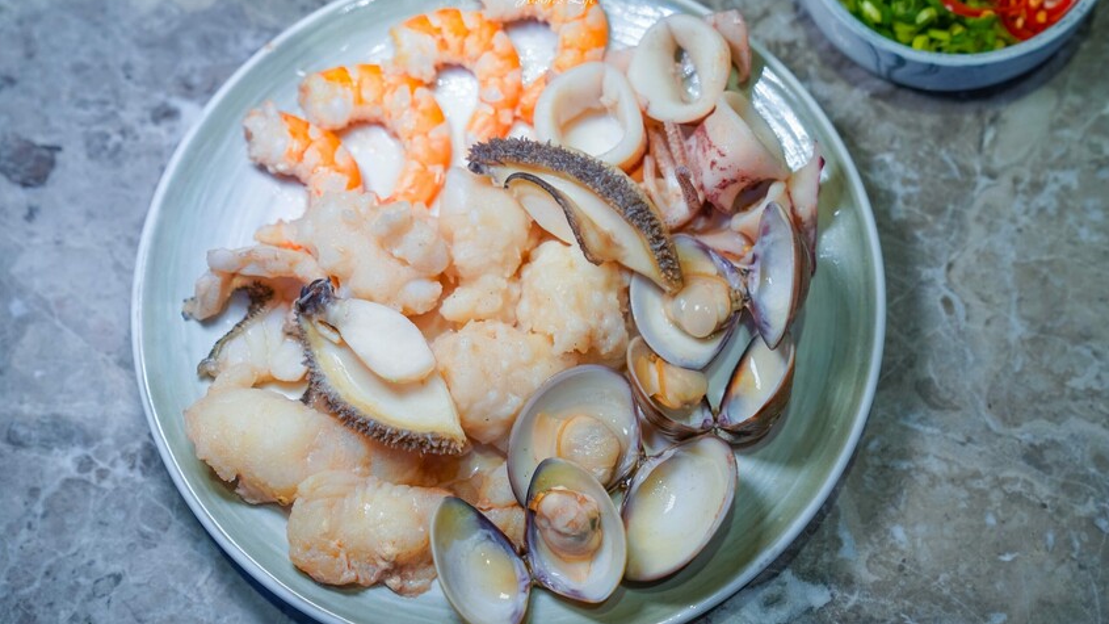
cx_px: 556
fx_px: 1735
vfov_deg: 20.4
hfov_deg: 35.5
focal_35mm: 59
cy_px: 323
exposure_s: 1/60
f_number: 4.5
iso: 250
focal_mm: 56
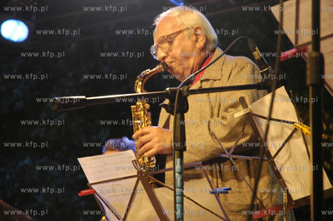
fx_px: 970
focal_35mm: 105
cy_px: 110
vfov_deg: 13.0
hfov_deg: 19.5
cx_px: 166
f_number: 4.5
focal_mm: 70
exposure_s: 1/60
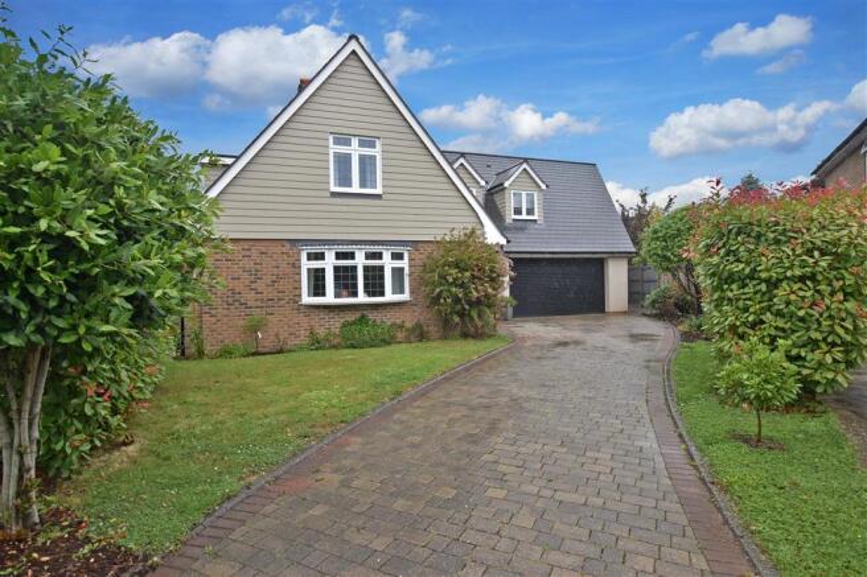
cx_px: 434
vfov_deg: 63.2
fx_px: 469
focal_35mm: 20
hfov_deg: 85.4
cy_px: 288
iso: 500
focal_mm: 13
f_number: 10
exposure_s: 1/250
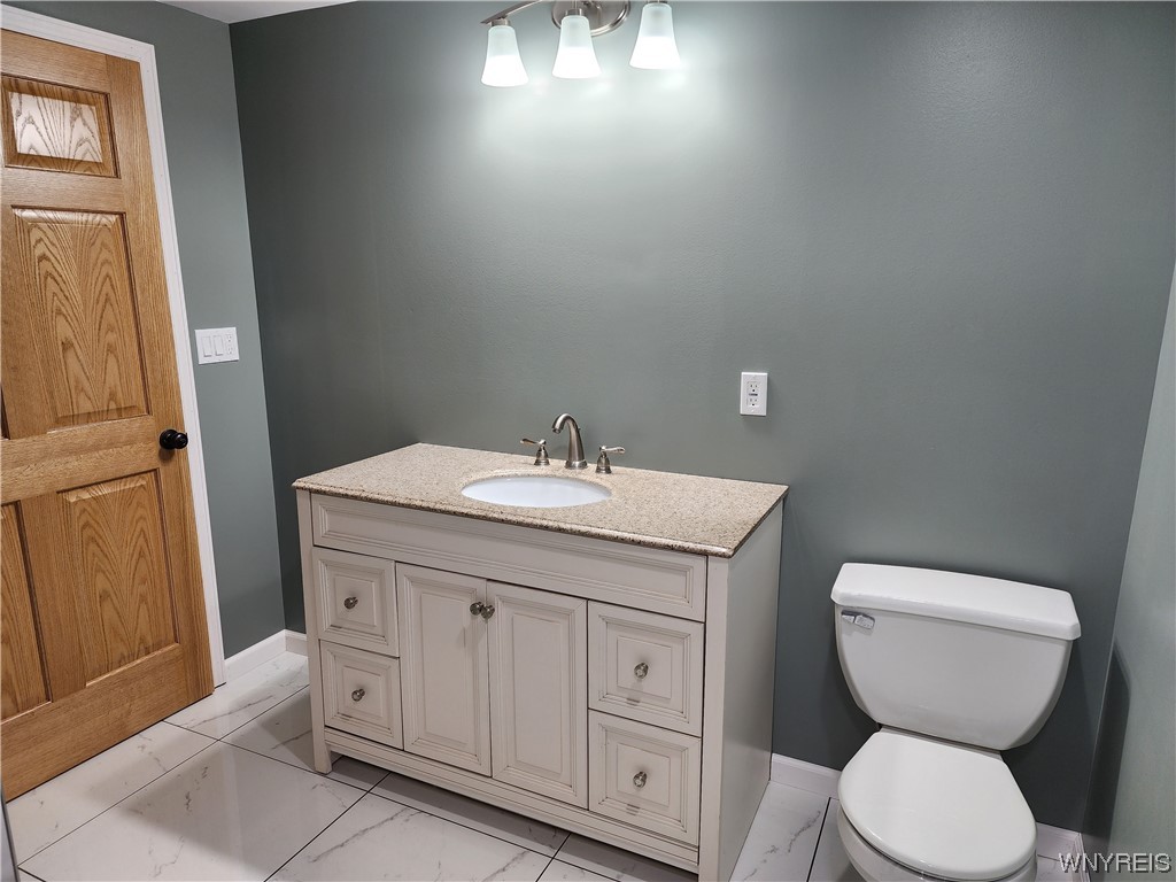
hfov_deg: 73.9
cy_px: 441
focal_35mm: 23
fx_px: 781
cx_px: 588
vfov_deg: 58.9
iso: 80
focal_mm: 6.4
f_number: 1.8
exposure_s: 1/120
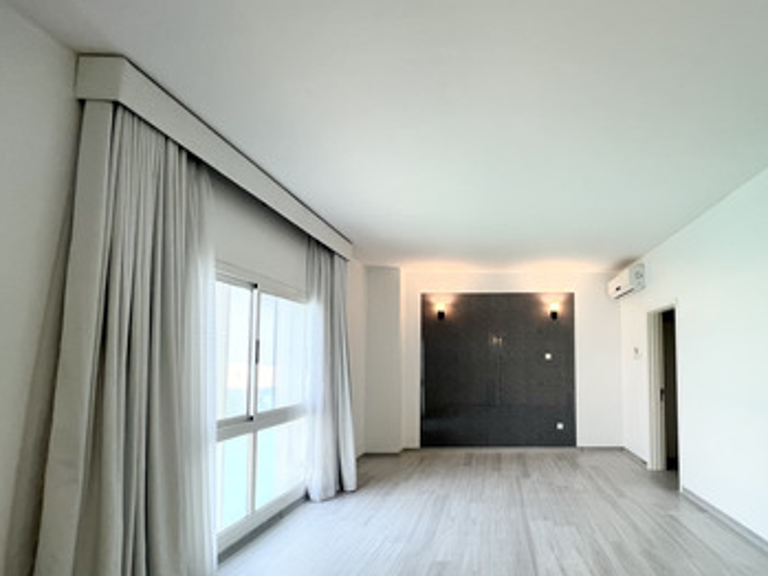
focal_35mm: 17
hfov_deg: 88.3
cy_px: 337
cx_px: 501
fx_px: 377
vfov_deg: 74.2
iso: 125
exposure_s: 1/100
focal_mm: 1.57
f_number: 1.8
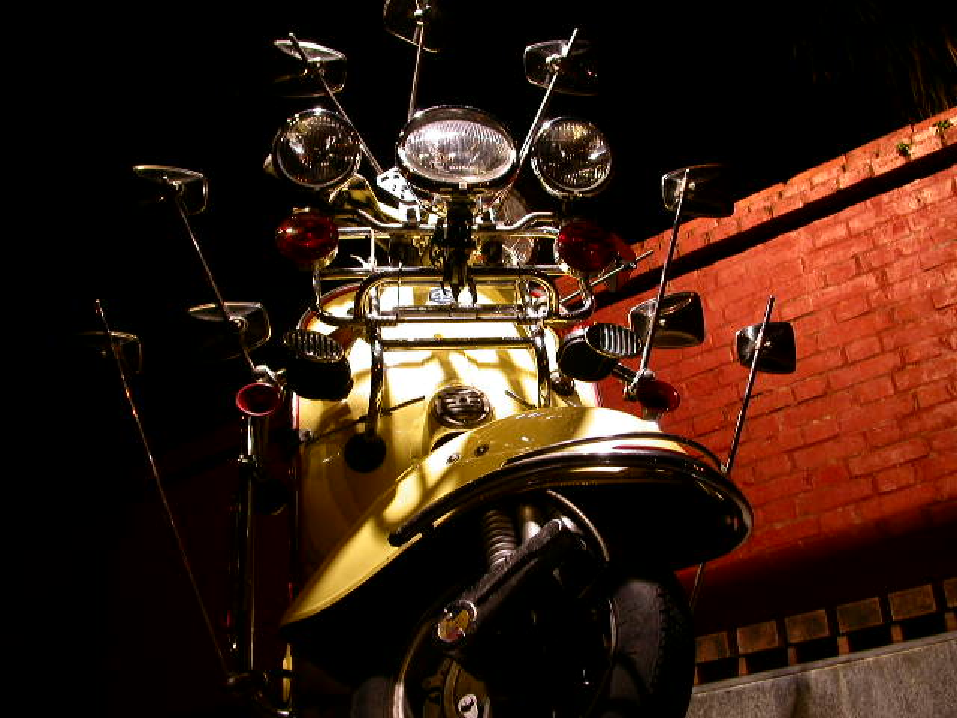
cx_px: 478
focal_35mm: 38
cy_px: 359
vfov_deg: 37.7
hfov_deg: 49.0
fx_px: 1051
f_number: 2.6
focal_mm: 7.85
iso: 100
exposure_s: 1/15.6
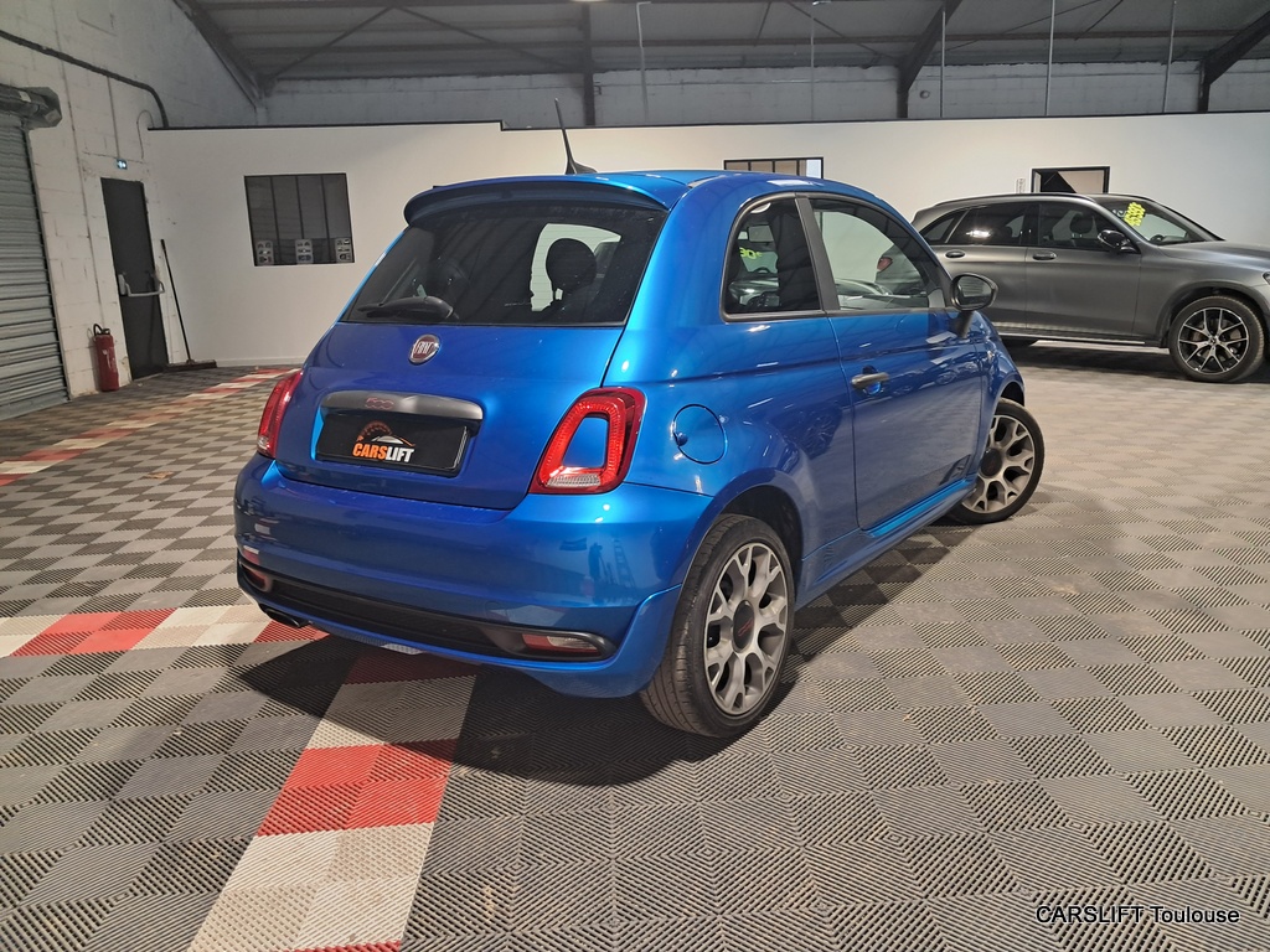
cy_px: 476
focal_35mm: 27
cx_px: 635
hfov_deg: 65.3
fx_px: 991
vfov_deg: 51.4
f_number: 1.8
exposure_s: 1/60
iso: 250
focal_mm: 4
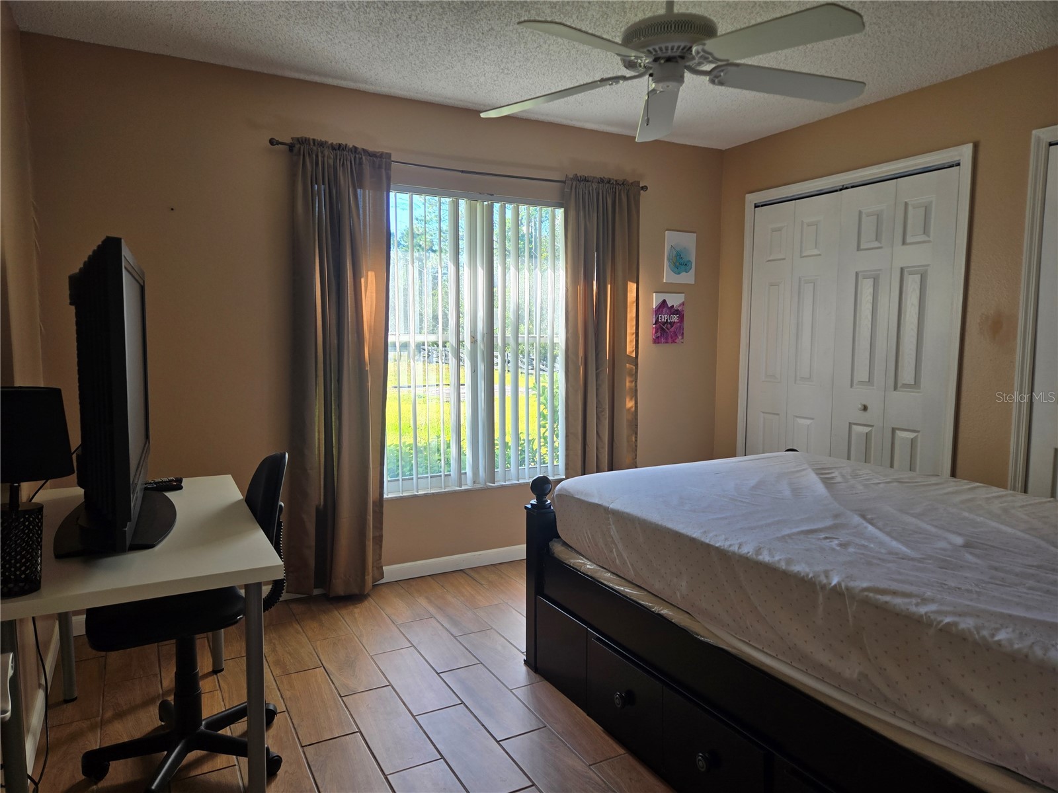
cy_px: 396
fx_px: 703
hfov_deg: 73.9
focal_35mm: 23
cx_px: 529
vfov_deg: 58.9
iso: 32
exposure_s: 1/180
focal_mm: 5.4
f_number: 1.8
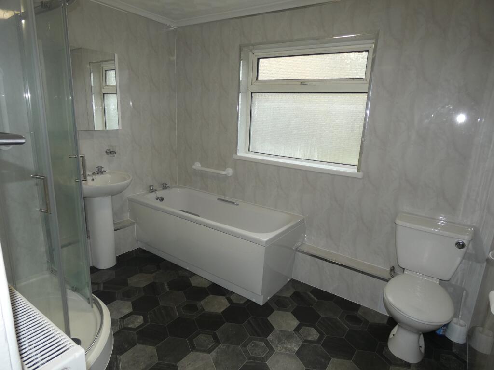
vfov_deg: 66.0
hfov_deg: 81.7
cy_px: 185
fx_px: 285
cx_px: 247
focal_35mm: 20
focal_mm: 3.6
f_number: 2.8
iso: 125
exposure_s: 1/60
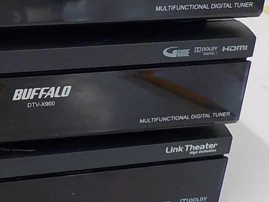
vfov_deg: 20.0
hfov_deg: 25.1
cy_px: 53
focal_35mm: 73
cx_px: -15
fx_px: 567
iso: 250
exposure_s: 1/30
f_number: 3.3
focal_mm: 4.1
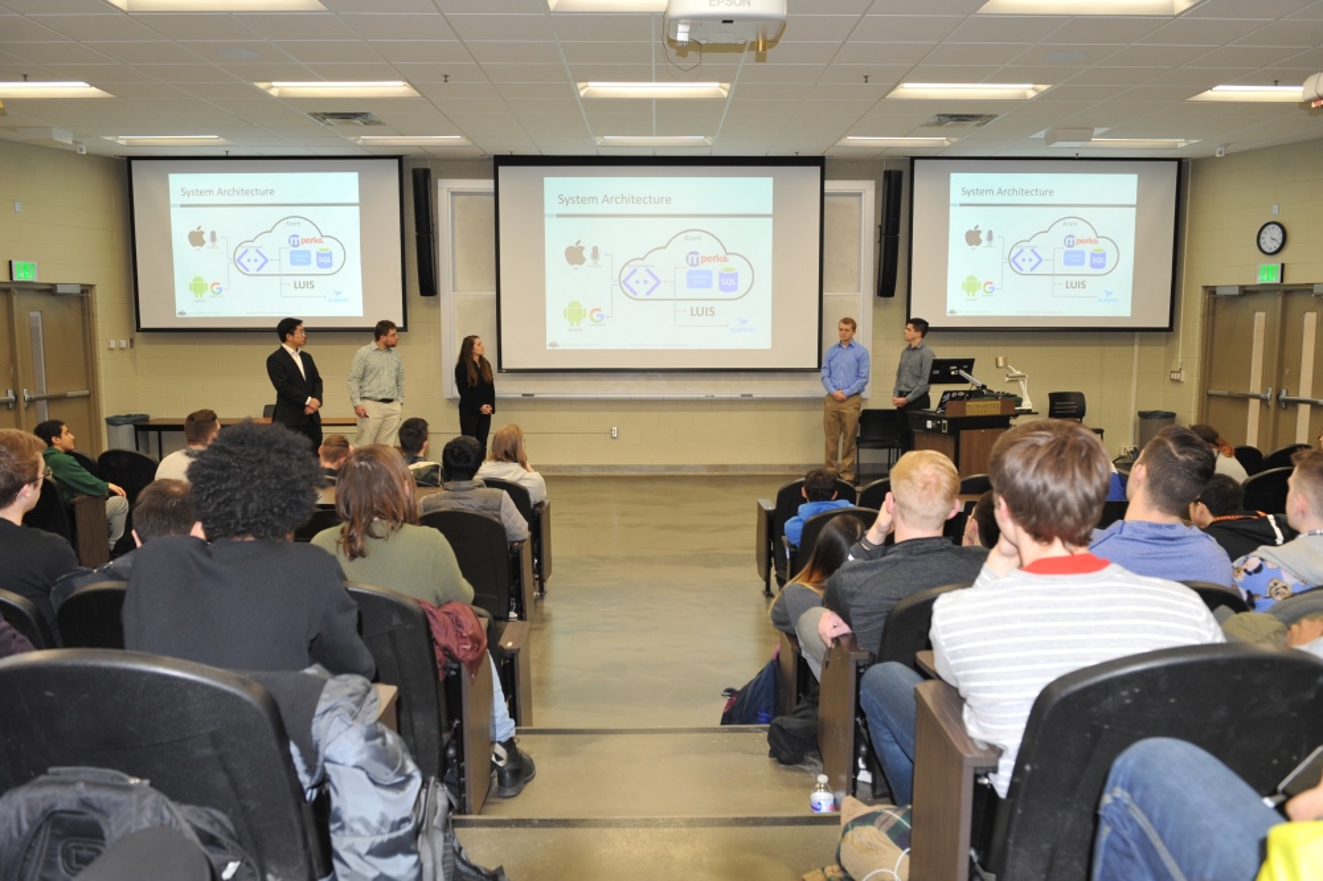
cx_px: 662
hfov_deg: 63.7
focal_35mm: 29
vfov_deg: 44.9
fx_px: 1065
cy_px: 440
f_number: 5
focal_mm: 29
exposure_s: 1/60
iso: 1000
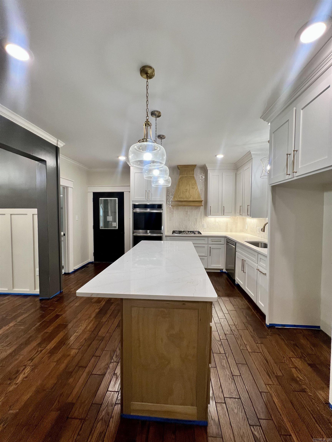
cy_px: 221
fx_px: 166
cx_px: 166
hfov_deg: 89.9
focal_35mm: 13
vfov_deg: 106.2
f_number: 1.8
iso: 125
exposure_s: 1/120
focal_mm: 1.57
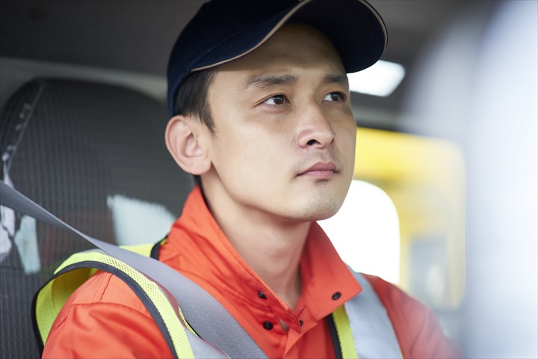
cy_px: 180
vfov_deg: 16.1
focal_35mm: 85
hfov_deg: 23.9
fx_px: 1270
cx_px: 269
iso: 100
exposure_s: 1/320
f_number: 1.8
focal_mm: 85
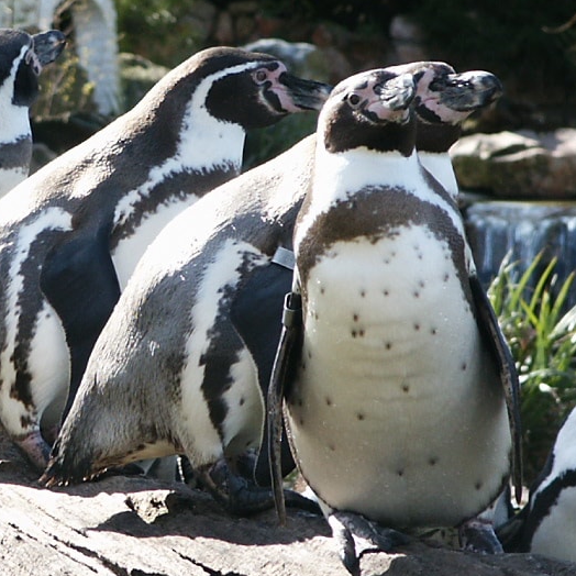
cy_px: 236
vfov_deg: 4.9
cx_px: 37
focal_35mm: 359
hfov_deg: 4.9
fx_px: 6758
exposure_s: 1/180
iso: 64
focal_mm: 27.04
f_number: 3.6
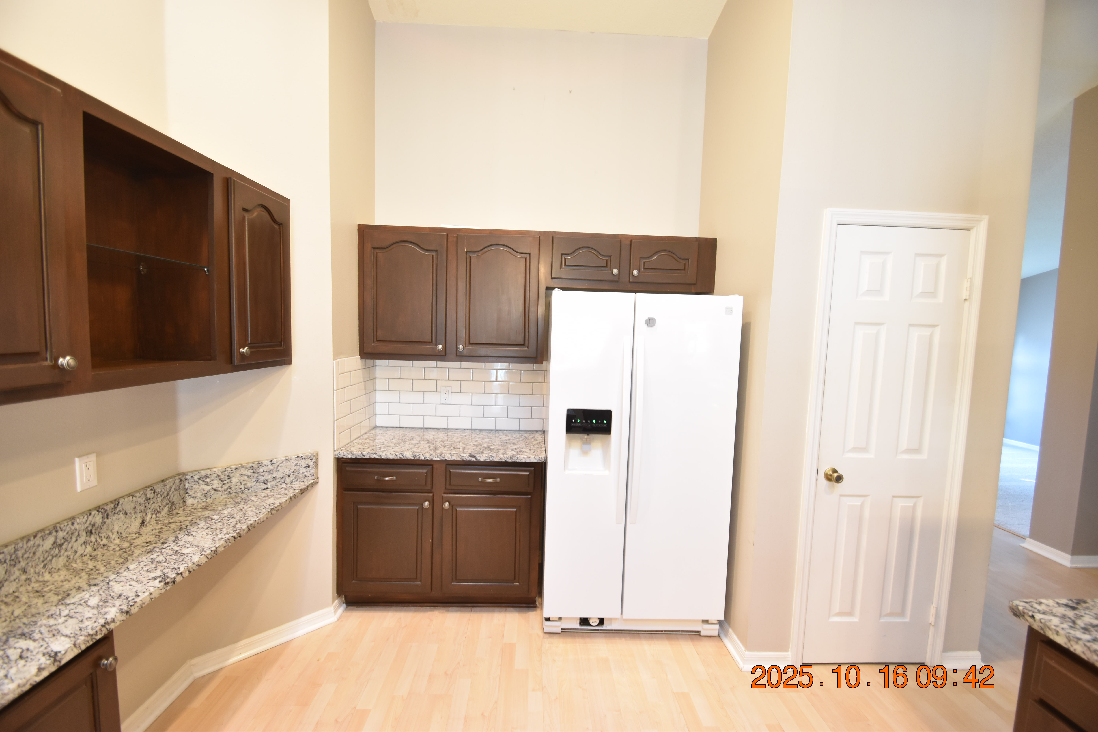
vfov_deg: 77.3
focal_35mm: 15
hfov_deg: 100.4
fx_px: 457
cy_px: 366
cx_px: 549
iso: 800
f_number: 3.5
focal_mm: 10
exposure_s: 1/15
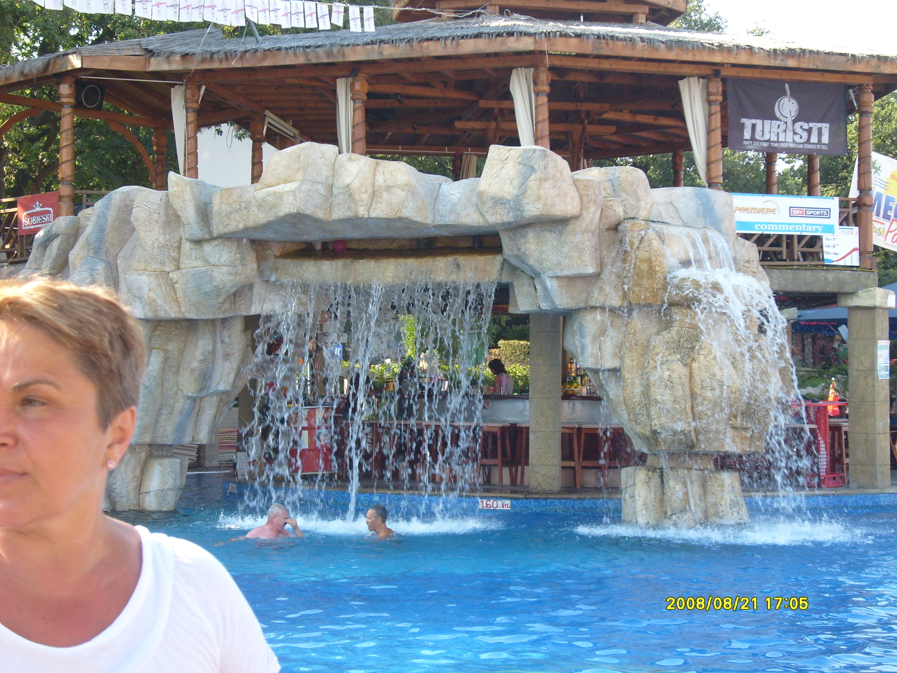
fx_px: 1581
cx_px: 448
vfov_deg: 24.0
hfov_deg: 31.7
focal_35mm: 61
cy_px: 336
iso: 80
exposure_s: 1/180
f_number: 3.6
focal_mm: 10.3
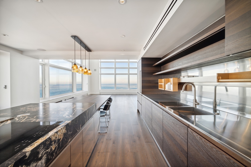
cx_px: 126
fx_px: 98
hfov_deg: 104.3
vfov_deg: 81.1
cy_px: 84
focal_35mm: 14
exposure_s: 1/160
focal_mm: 14
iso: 400
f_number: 8
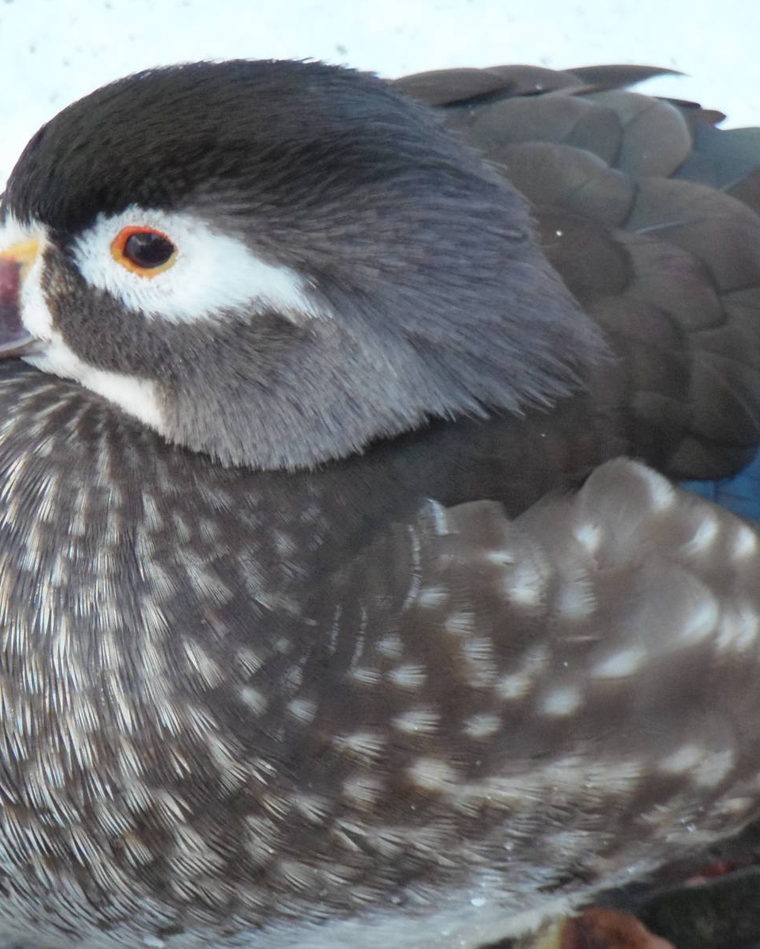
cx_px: 346
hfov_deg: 2.0
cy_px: 474
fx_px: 21560
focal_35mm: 767
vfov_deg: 2.5
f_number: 5
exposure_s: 1/60
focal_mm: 109
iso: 400
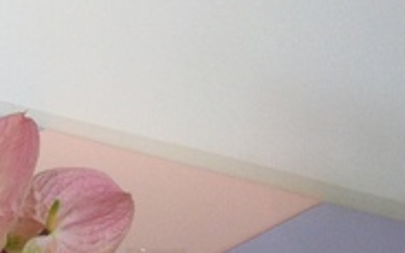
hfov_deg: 16.7
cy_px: 172
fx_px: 1336
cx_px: -44
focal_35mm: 121
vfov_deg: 10.8
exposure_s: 1/60
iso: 100
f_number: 2.8
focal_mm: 3.85
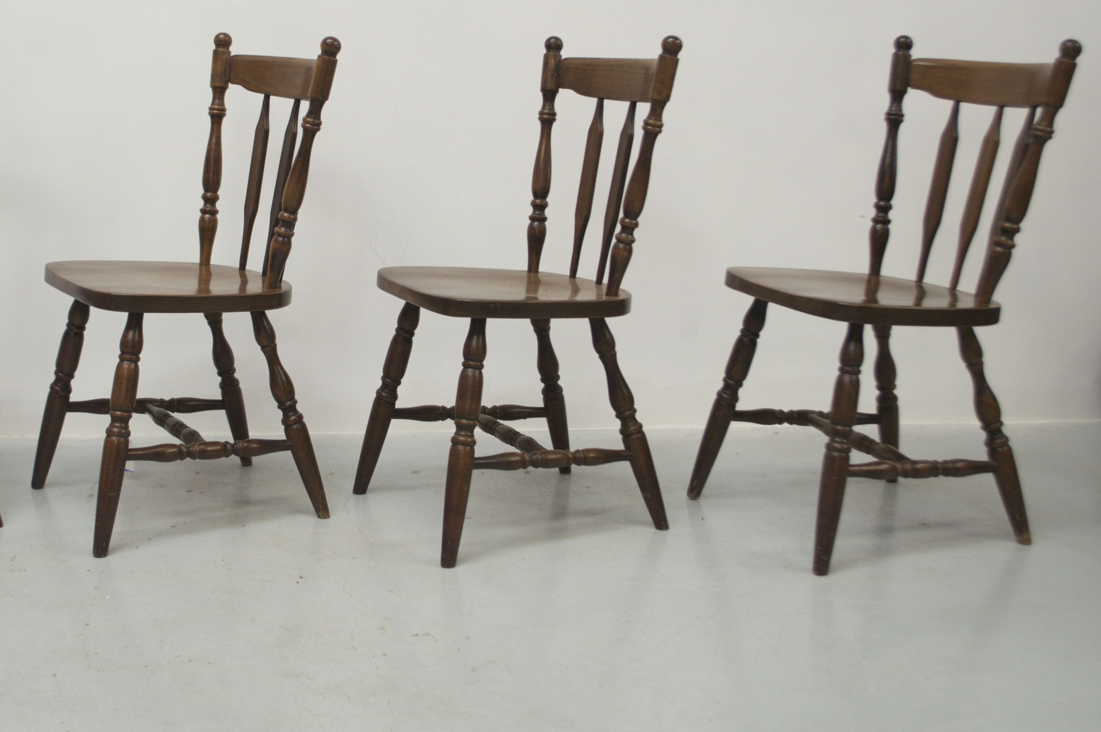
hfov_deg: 41.5
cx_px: 384
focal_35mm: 47
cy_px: 280
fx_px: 1436
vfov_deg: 28.5
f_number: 4
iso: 400
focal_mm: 24
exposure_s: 1/50
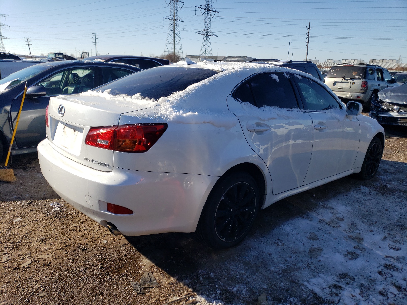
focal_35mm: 26
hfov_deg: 67.3
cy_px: 152
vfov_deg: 53.1
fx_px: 306
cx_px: 204
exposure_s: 1/5000
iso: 50
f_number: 1.5
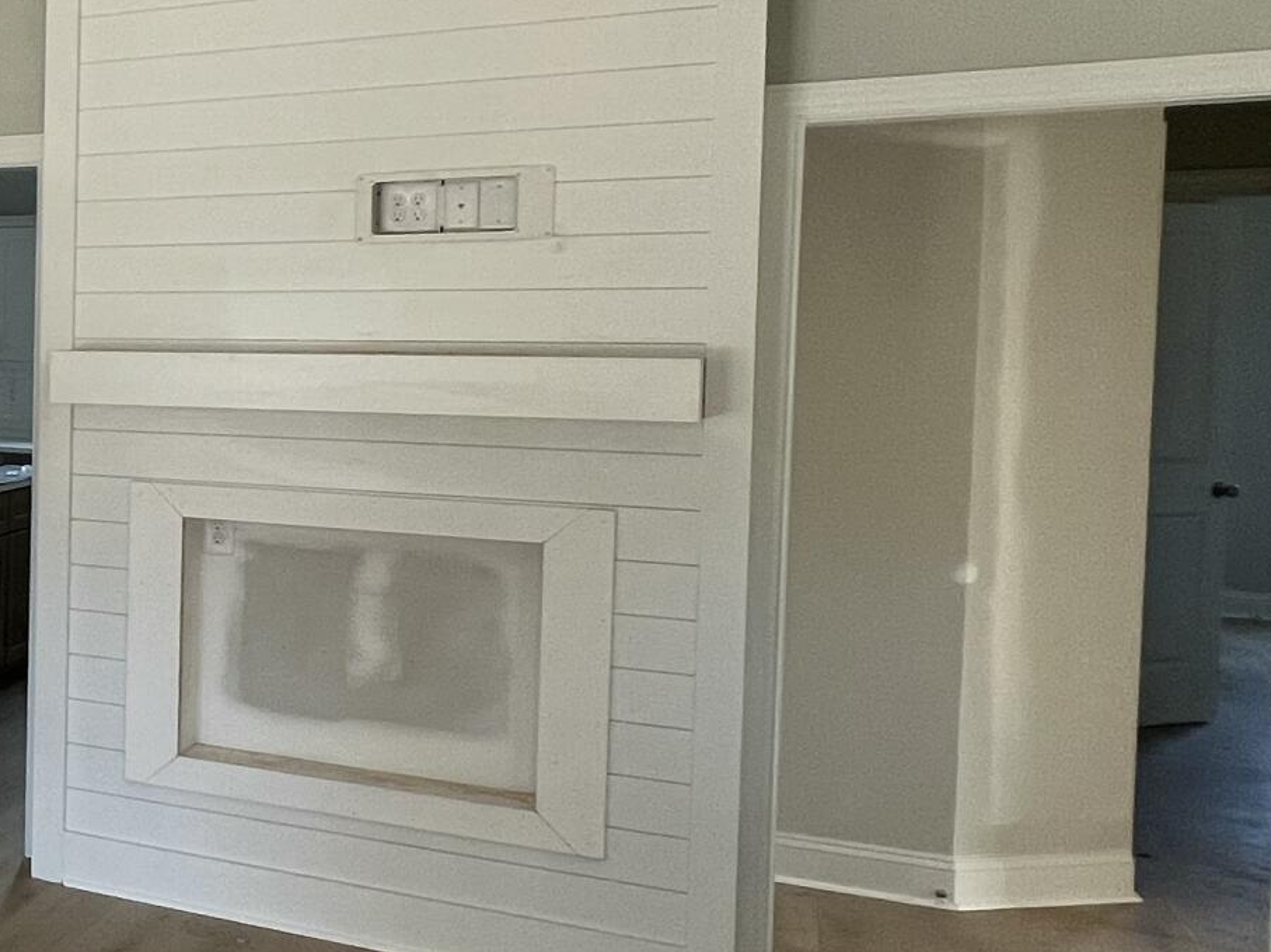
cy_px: 389
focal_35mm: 43
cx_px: -497
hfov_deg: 30.8
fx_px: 1579
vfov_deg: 33.5
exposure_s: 1/99
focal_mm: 1.57
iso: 125
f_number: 1.8
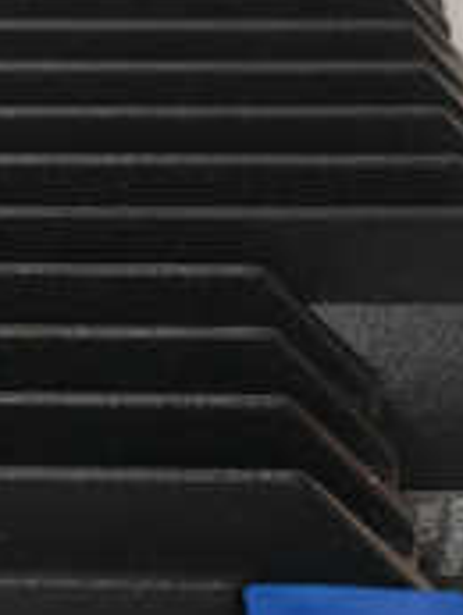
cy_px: 466
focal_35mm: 125
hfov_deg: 11.6
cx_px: -85
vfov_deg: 15.7
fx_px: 2226
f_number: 1.9
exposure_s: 1/100
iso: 1000
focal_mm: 6.12
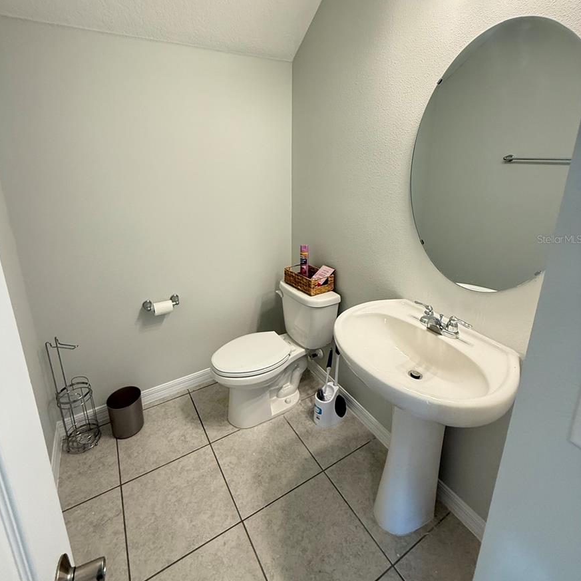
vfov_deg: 83.2
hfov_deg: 84.0
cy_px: 239
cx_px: 285
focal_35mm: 17
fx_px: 323
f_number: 2.2
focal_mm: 2.22
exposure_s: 1/120
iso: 320
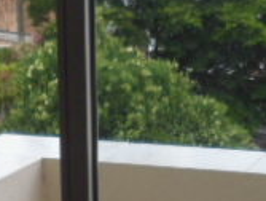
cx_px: 132
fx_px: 1224
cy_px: 262
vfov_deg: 9.2
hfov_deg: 12.4
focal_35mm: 159
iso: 80
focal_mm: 4.9
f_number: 3.3
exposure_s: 1/250
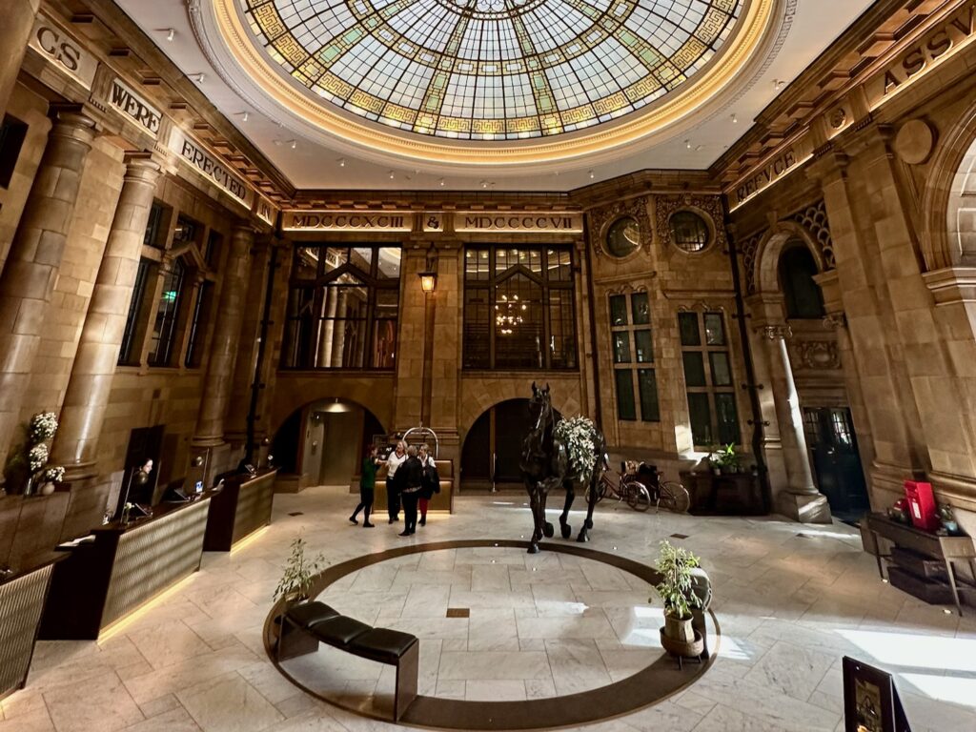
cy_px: 366
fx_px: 395
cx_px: 488
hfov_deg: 102.1
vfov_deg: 85.7
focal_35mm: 14
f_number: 2.2
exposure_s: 1/100
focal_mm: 2.22
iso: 200
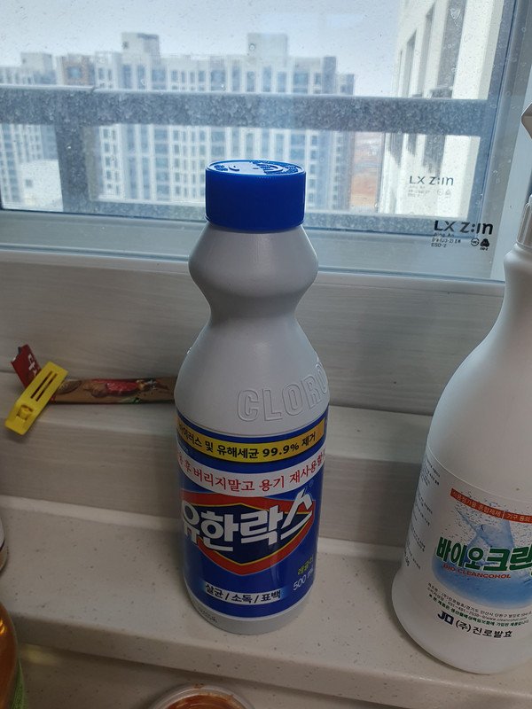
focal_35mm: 26
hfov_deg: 53.1
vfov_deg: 67.3
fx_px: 533
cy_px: 354
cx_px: 266
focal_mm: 4.32
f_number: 2.4
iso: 50
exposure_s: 1/129
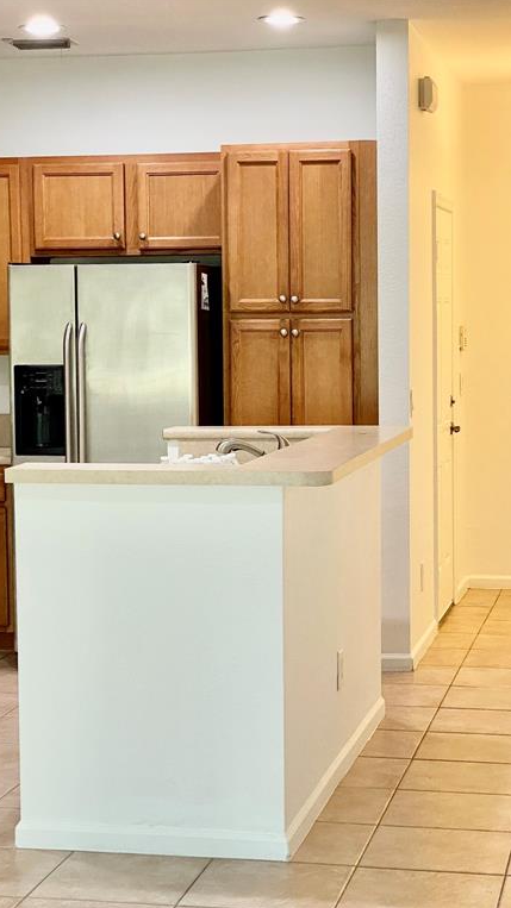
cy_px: 453
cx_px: 251
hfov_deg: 15.9
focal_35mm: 76
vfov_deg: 27.9
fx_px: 1831
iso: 100
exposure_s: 1/60
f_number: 2
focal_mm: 6
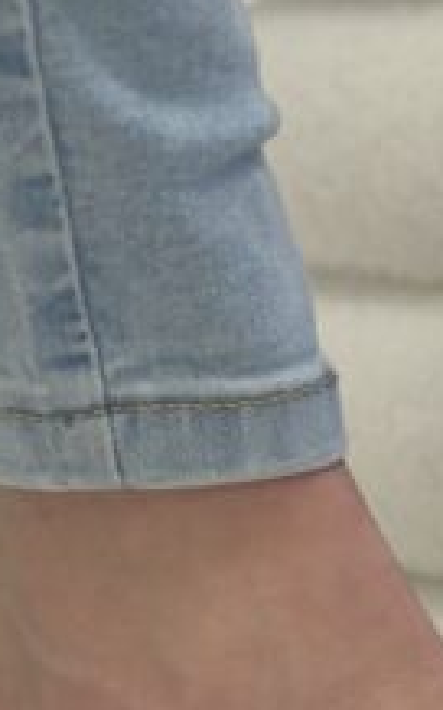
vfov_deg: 11.2
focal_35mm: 187
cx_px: 655
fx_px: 3617
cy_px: 453
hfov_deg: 6.9
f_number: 1.78
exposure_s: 1/100
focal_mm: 6.86
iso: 125
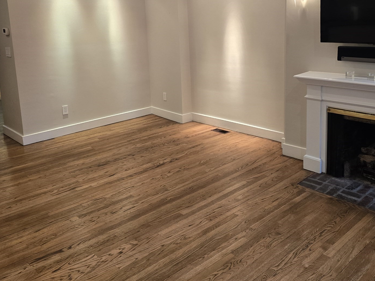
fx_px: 368
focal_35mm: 34
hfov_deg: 53.5
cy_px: 85
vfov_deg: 41.1
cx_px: 227
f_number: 1.7
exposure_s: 1/120
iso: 200
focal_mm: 6.3
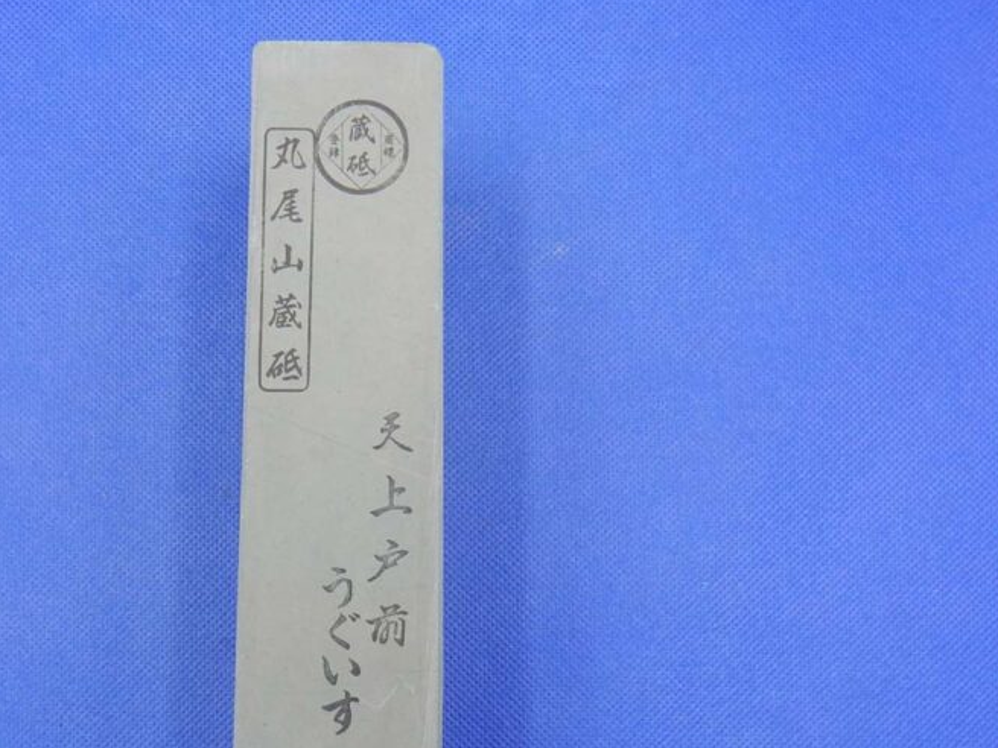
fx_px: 1124
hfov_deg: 47.1
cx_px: 336
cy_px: 567
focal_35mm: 39
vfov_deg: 35.9
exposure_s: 1/50
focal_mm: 4.5
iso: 125
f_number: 3.7
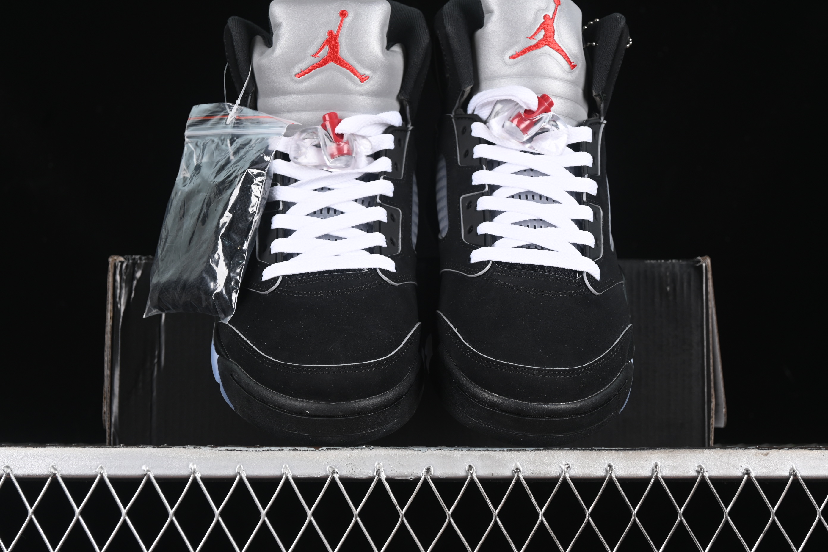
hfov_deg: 27.0
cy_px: 276
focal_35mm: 75
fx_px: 1725
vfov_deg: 18.2
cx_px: 414
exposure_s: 1/50
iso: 160
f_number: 6.3
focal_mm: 50
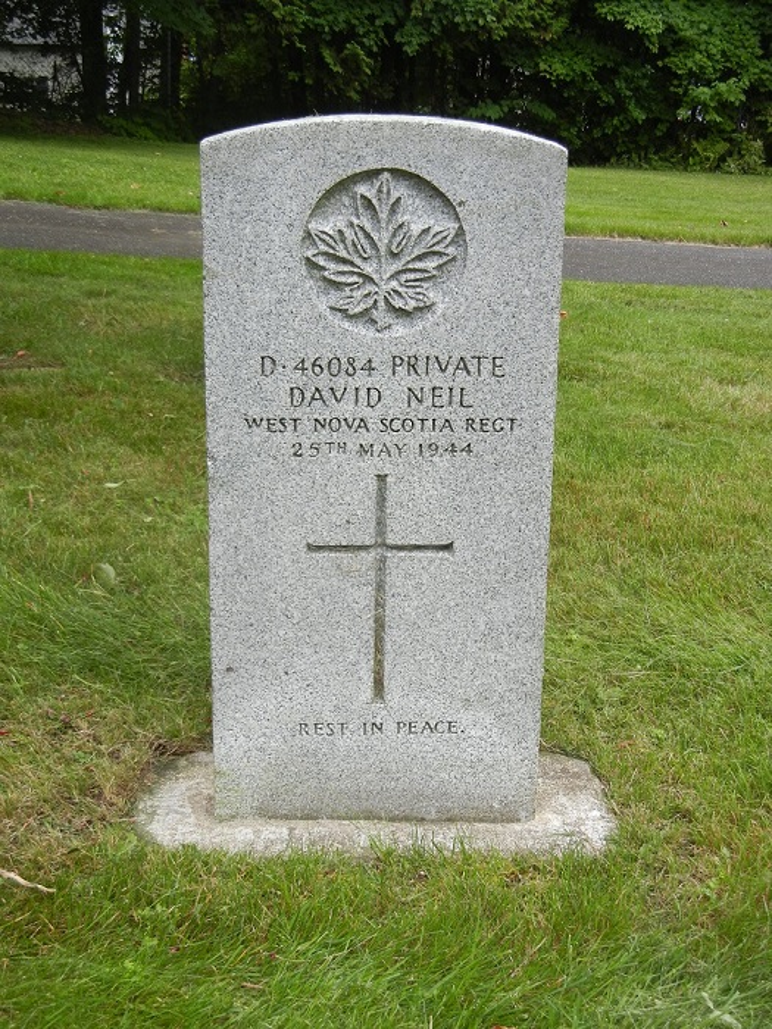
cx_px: 386
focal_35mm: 52
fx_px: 1546
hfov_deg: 28.0
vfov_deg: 36.8
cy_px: 514
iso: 160
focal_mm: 9.3
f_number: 3.9
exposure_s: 1/125
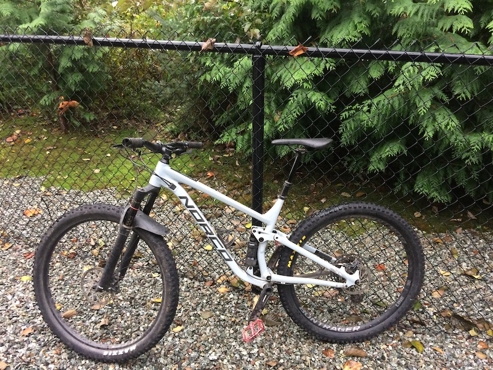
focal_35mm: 29
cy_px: 185
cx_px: 246
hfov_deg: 61.7
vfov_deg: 48.2
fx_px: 413
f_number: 2.2
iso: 125
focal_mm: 4.15
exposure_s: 1/30
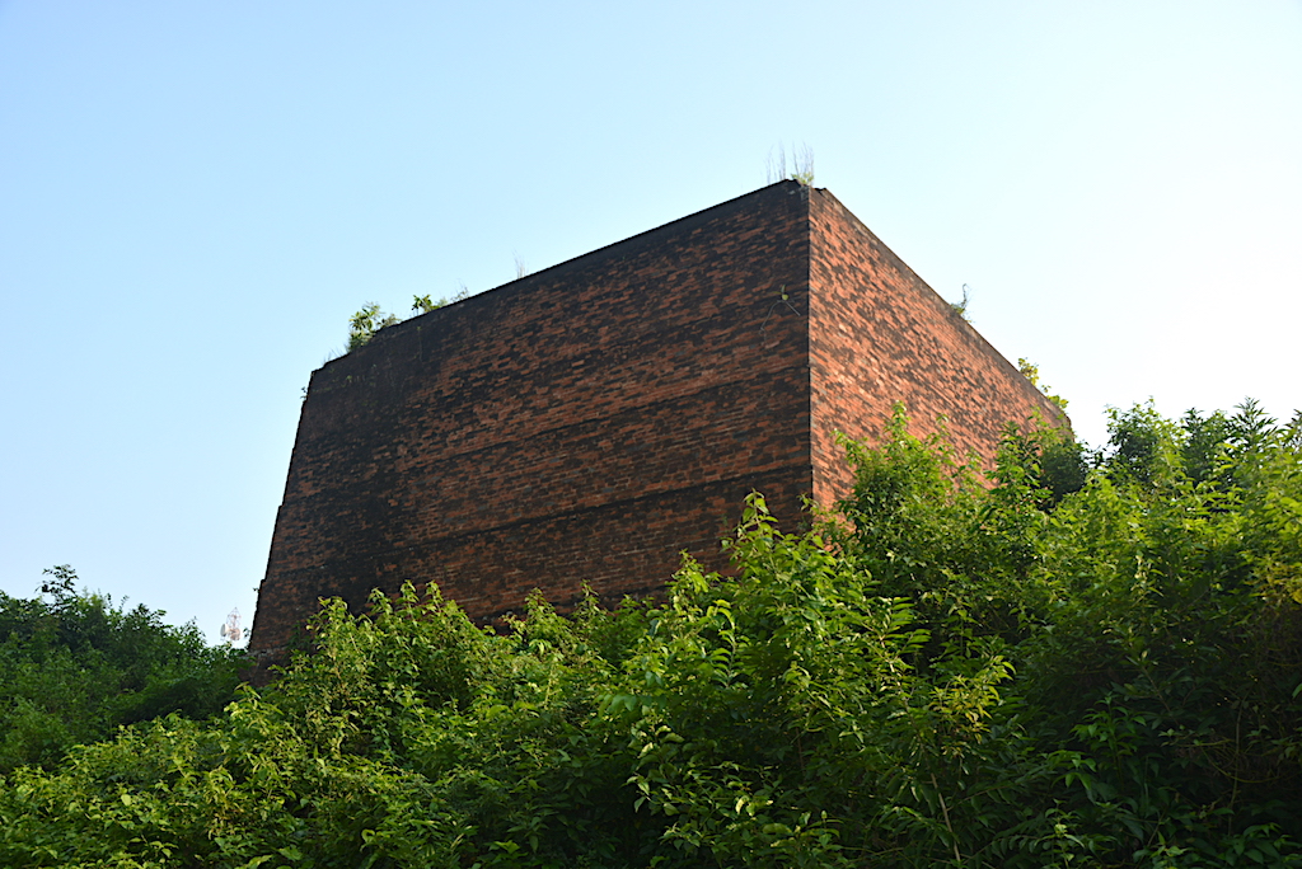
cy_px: 434
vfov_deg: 40.0
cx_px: 651
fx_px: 1194
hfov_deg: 57.2
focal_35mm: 33
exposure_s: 1/200
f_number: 7.1
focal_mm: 22
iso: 100
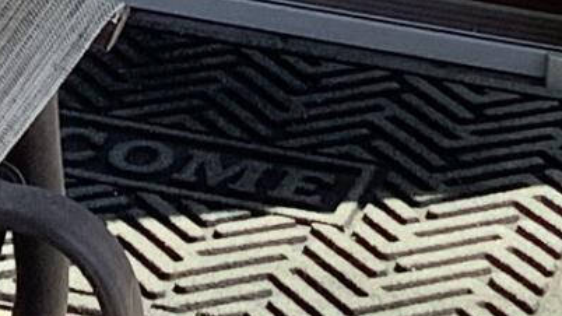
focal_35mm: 252
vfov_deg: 4.3
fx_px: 3755
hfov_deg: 8.4
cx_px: -282
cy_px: -1158
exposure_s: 1/271
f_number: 2.4
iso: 25
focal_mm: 3.3
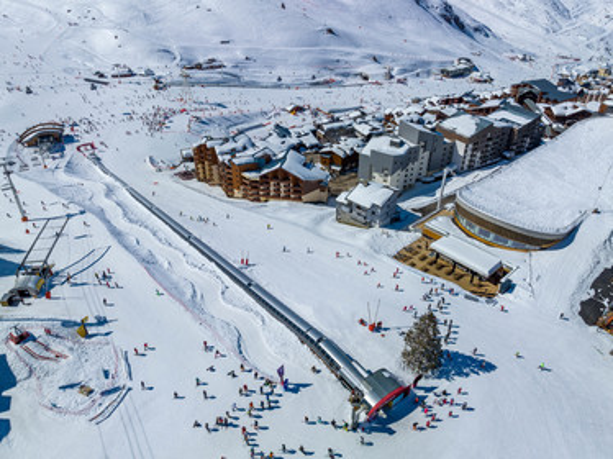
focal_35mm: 24
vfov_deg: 56.8
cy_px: 230
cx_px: 306
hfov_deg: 71.6
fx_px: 425
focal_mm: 12.3
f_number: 11
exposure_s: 1/640
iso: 100
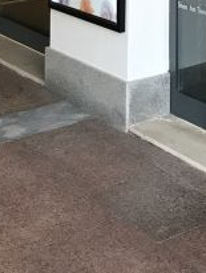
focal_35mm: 95
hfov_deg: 14.9
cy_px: -187
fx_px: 752
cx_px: 273
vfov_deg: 17.5
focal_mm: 3.99
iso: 25
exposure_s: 1/33
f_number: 1.8
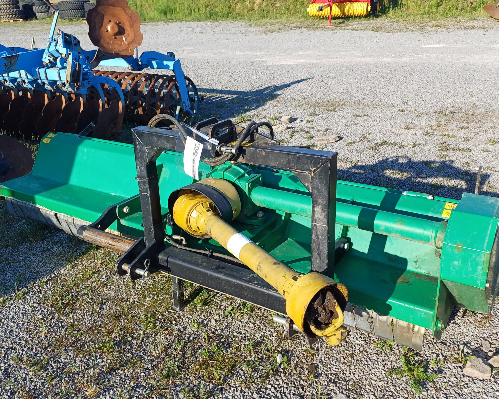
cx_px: 223
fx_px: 473
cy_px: 190
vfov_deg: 45.8
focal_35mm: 32
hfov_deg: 55.5
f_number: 1.8
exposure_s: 1/591
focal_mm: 4.65
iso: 50
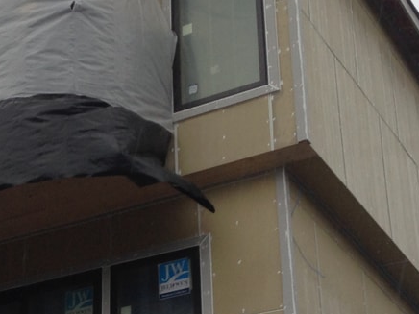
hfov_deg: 18.5
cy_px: 232
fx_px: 1223
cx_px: -75
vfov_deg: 14.6
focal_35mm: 101
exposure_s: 1/150
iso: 50
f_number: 2.4
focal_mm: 4.12
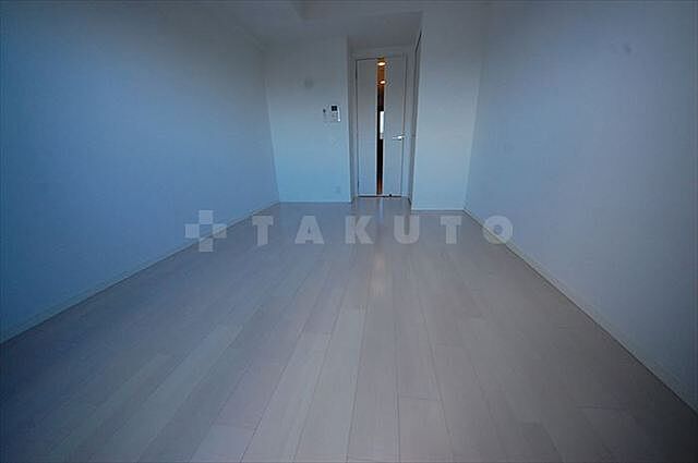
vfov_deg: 89.8
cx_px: 349
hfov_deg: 112.7
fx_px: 232
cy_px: 232
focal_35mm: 12
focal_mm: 8
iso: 800
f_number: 5.6
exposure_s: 1/125
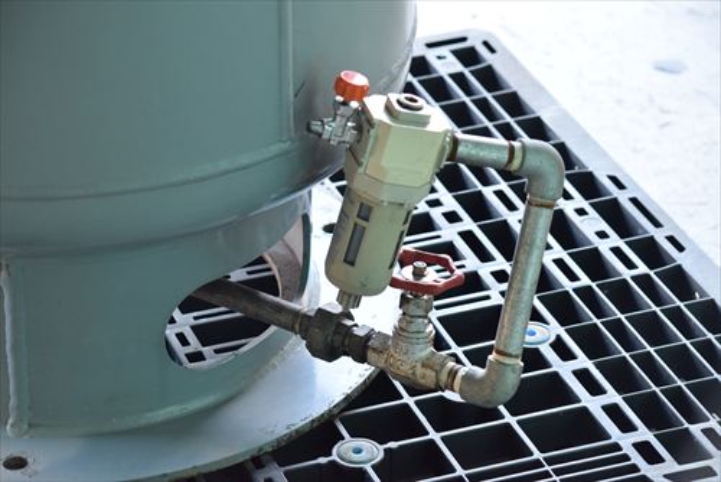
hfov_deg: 16.1
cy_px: 241
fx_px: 2555
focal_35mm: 128
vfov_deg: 10.8
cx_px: 360
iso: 1250
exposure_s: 1/13
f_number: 6.3
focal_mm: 85
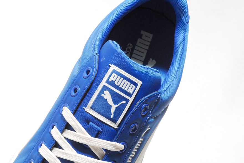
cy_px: 82
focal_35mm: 128
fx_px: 865
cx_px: 122
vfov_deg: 10.8
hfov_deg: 16.1
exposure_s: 1/160
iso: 640
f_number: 14
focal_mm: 85
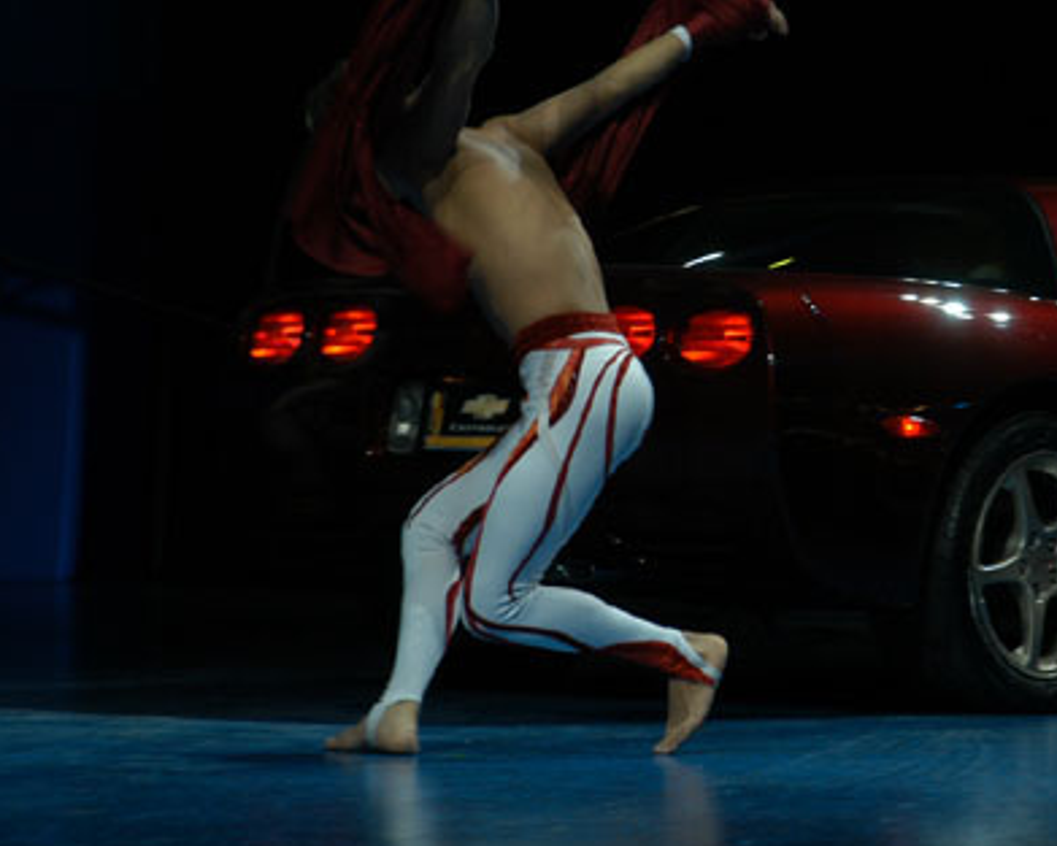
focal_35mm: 207
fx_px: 6471
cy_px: 303
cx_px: 861
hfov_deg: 9.3
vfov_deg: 7.5
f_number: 5
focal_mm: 85
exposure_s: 1/60
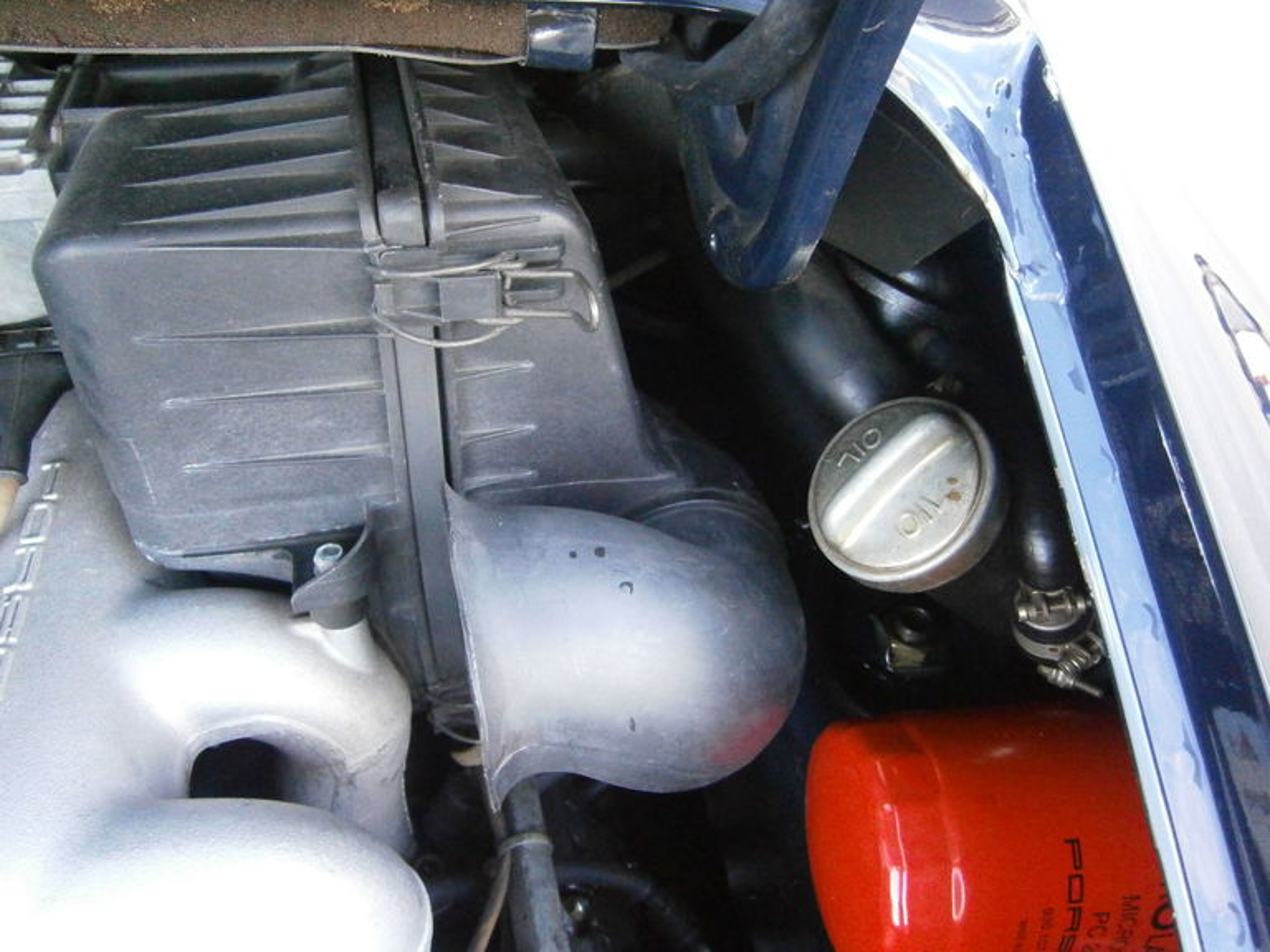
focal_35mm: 26
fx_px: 954
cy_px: 476
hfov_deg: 67.3
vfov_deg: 53.1
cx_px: 635
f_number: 2.8
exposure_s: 1/125
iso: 800
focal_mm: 4.7
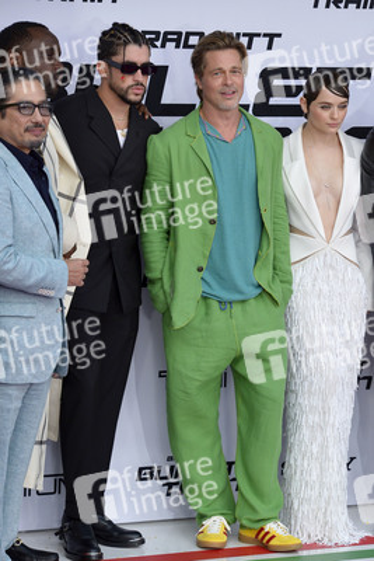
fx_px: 2102
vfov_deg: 15.2
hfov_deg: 10.2
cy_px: 280
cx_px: 187
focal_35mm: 135
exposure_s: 1/250
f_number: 6.3
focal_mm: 135
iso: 1250
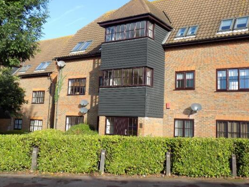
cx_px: 134
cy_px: 83
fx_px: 273
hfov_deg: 49.0
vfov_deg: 37.7
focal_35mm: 38
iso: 80
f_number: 3.4
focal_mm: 6.1
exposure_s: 1/320
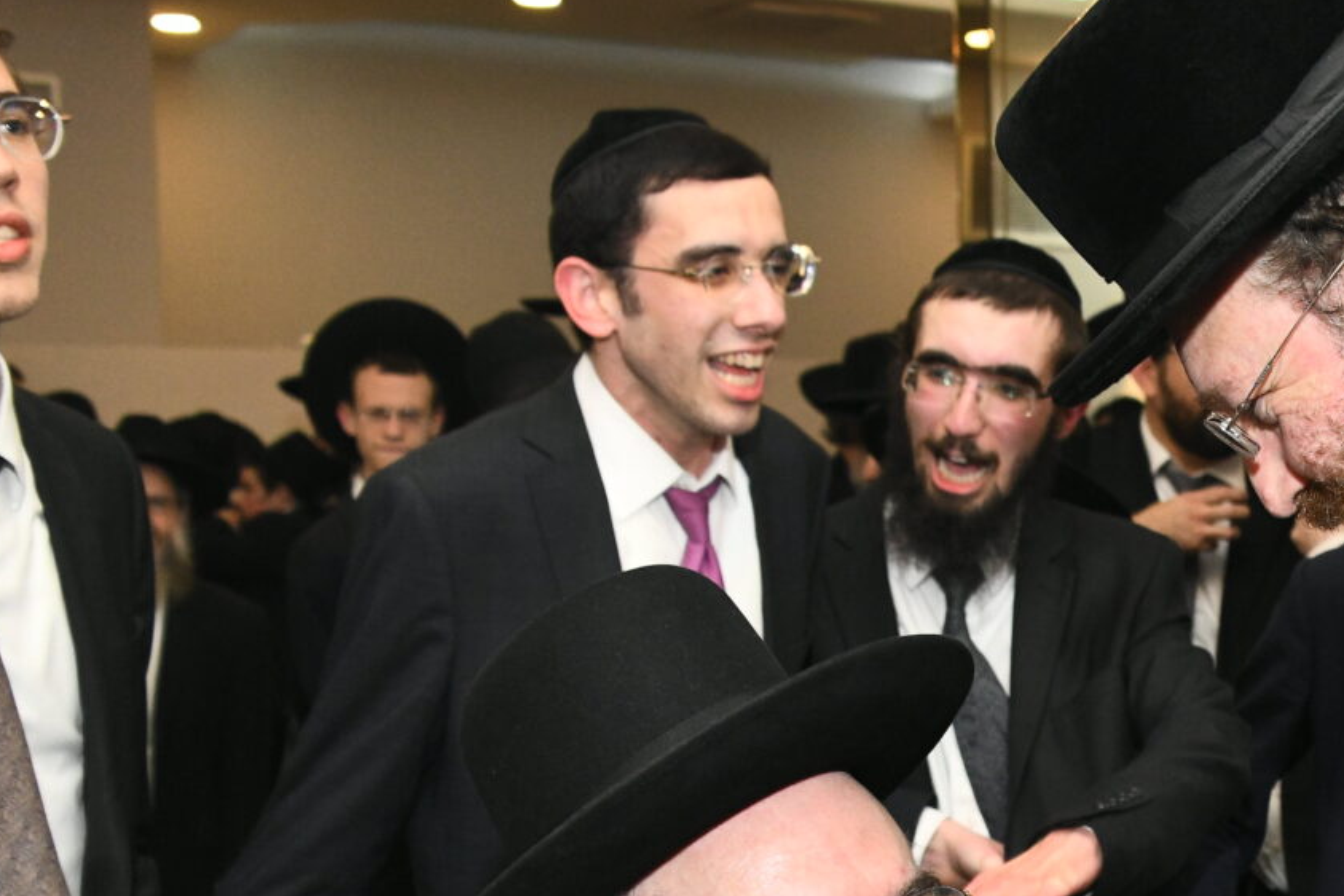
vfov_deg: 19.6
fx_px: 2538
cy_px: 838
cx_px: 1392
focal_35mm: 68
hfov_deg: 27.7
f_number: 5.6
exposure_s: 1/250
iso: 2000
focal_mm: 28
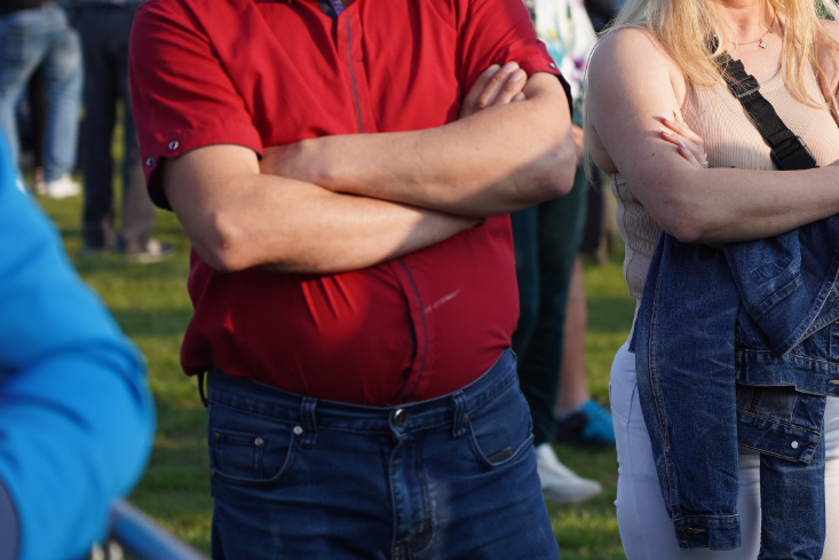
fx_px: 4219
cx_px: 741
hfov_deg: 11.3
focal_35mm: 181
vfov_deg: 7.6
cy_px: 83
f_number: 4.5
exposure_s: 1/320
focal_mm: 102
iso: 100
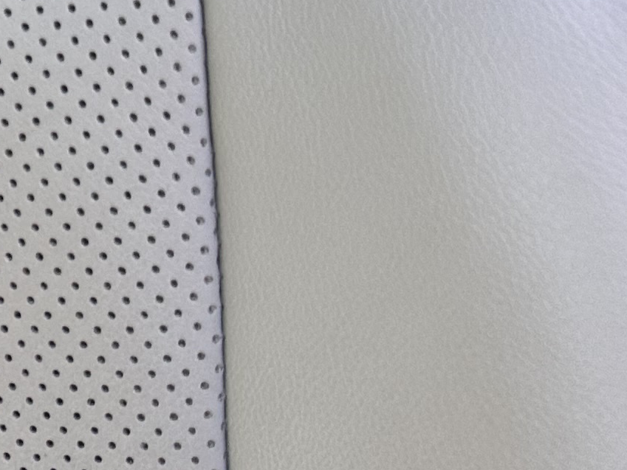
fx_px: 2065
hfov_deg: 13.1
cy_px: 208
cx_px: -860
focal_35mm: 114
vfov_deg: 13.0
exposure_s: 1/156
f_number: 1.78
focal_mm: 6.86
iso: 64
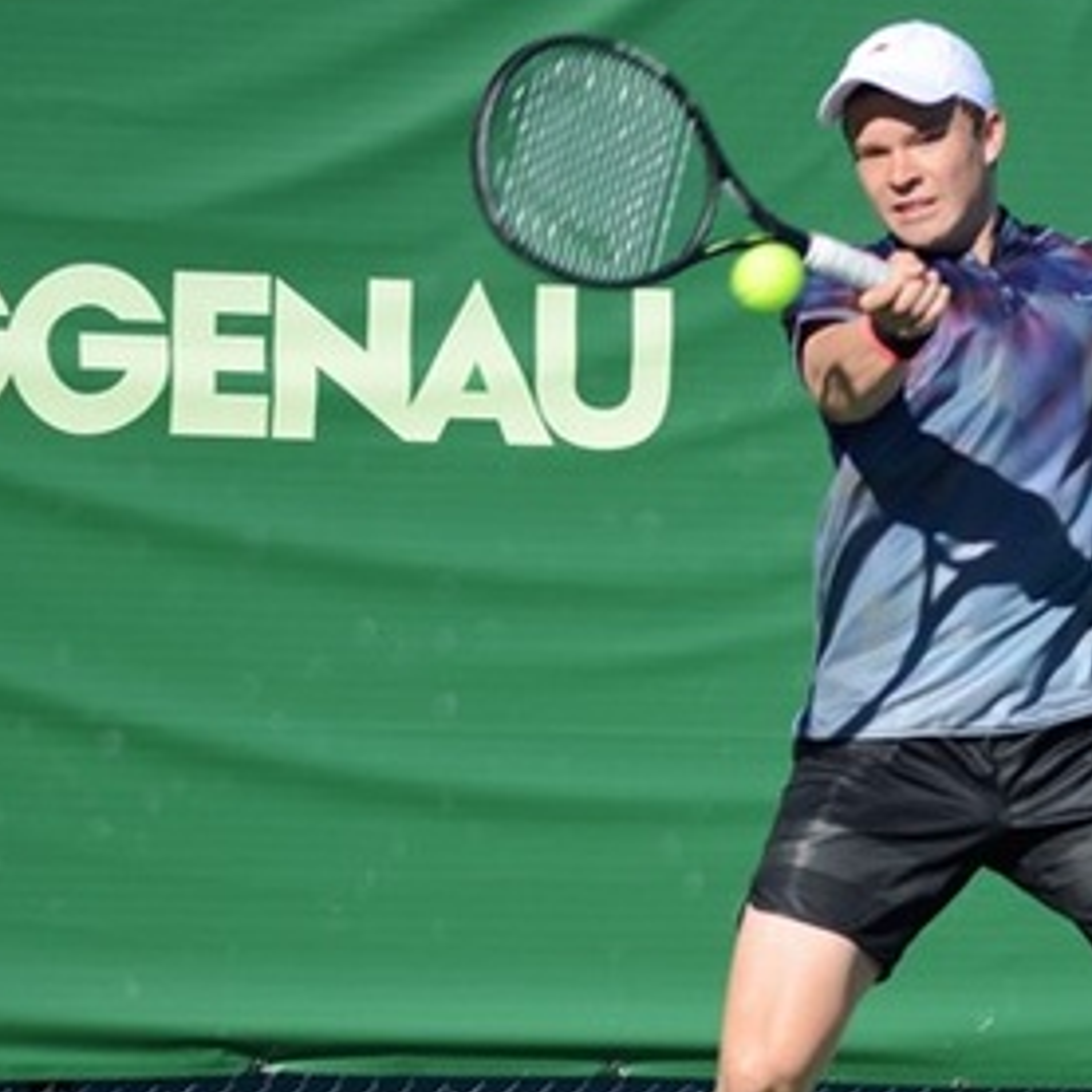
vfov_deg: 5.5
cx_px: 934
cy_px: 863
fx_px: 11350
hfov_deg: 5.5
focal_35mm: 318
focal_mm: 92
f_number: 4.5
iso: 200
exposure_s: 1/1600
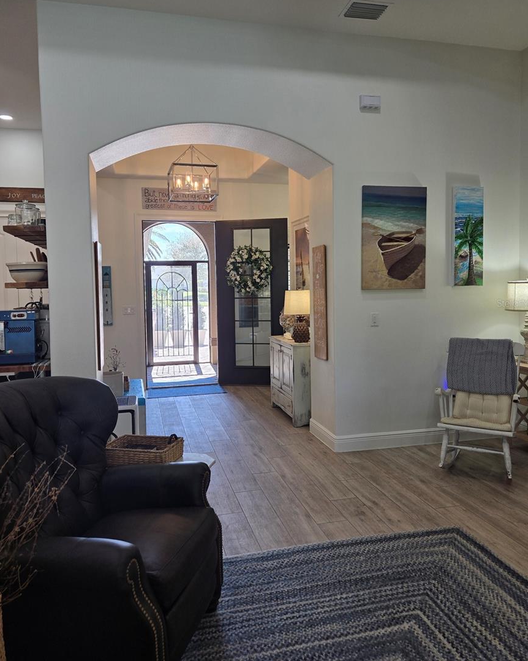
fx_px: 488
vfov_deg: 68.0
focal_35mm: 25
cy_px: 303
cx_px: 265
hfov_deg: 56.8
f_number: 1.8
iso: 40
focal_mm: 5.4
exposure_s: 1/120
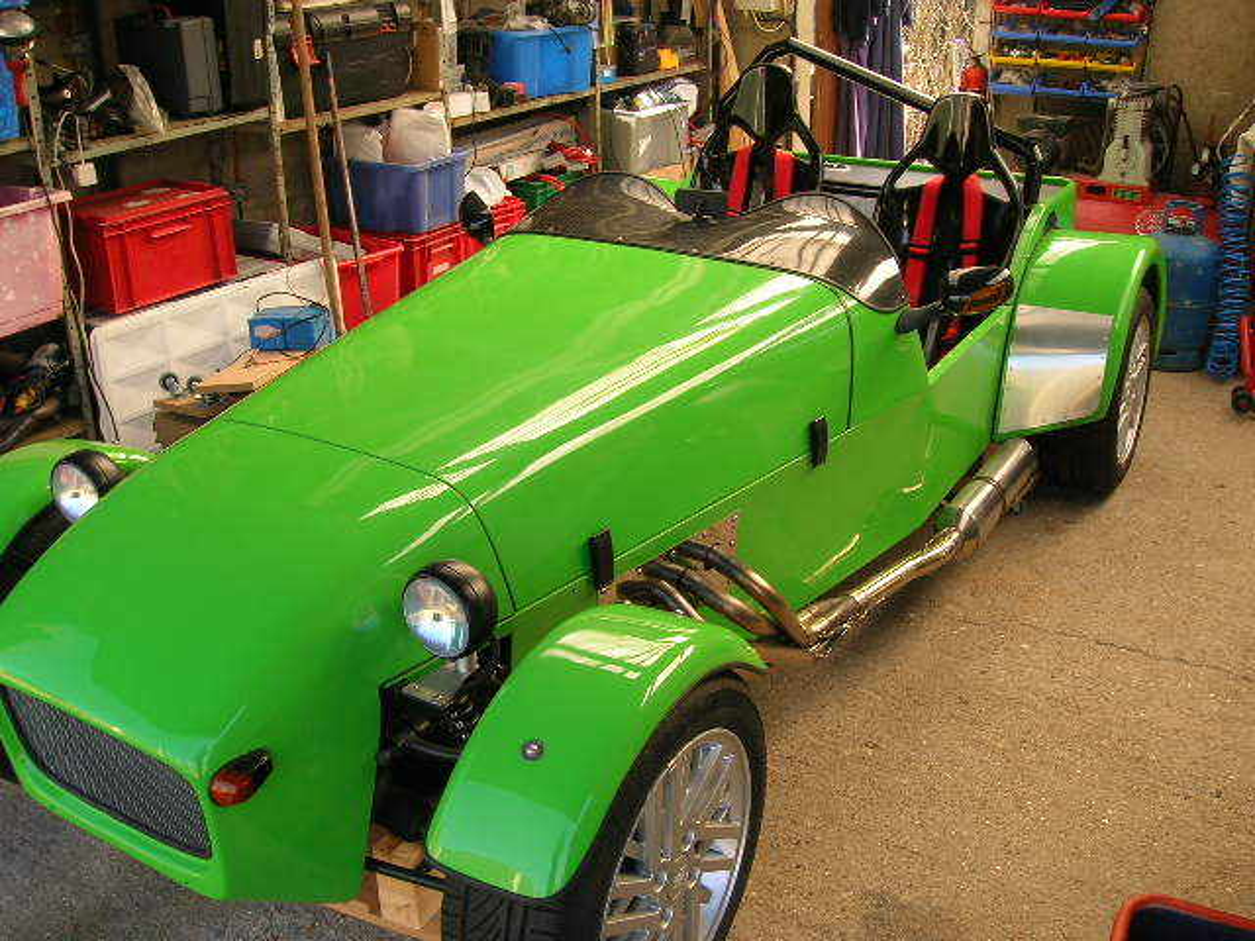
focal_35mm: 35
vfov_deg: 40.7
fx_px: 1269
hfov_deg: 52.6
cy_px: 470
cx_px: 628
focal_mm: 5.8
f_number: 4.9
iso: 50
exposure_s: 1/34.6
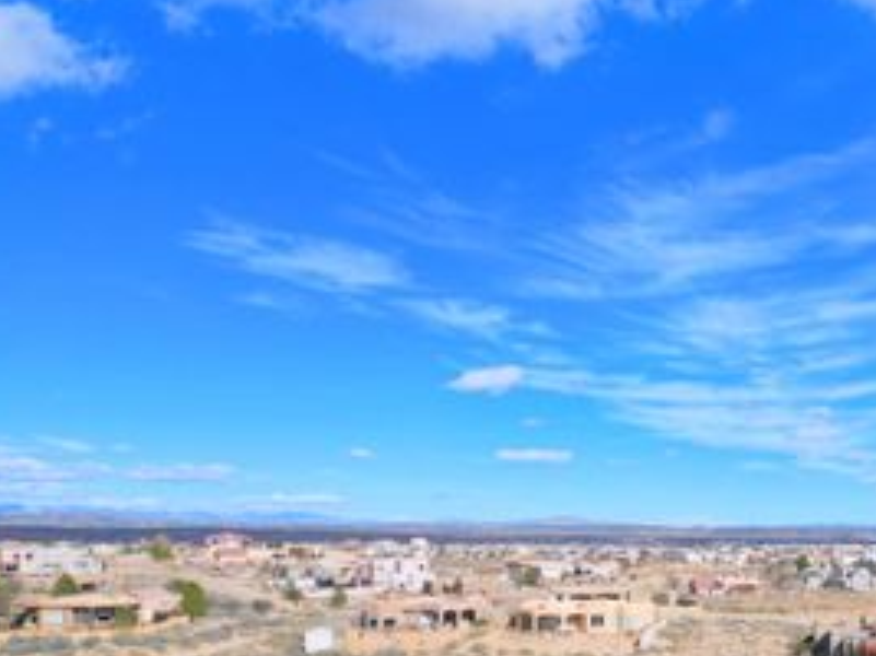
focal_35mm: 45
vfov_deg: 31.1
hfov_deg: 39.3
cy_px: 549
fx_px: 1138
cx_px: 778
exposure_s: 1/4000
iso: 110
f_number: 1.7
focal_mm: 6.72
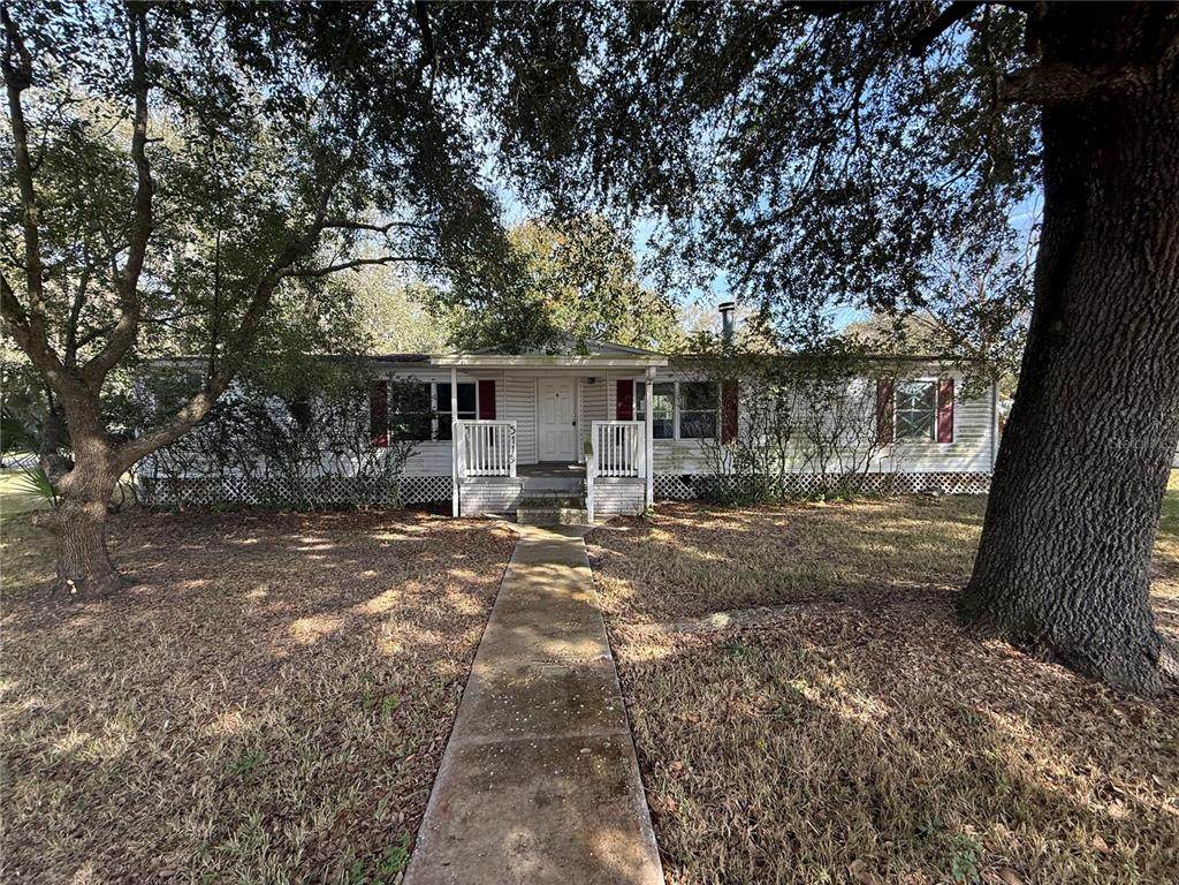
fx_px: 477
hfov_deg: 102.1
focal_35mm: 14
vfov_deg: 85.7
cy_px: 442
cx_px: 590
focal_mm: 2.22
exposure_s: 1/312
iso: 64
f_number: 2.2
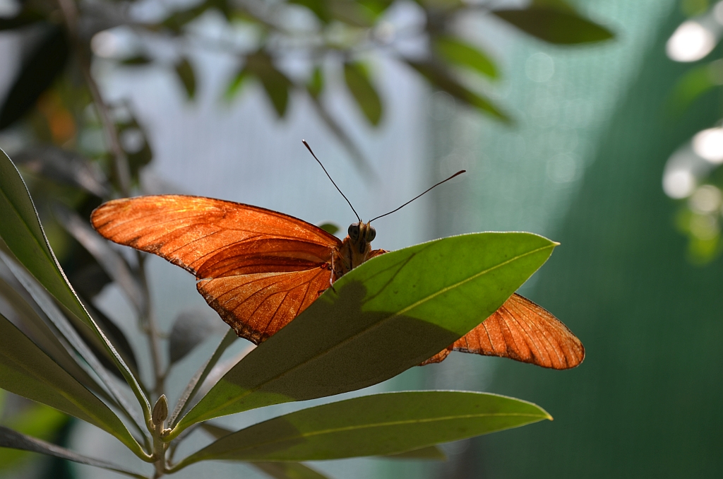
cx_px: 362
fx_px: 1653
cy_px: 240
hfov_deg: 24.7
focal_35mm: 82
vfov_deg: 16.5
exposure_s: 1/60
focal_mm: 55
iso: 100
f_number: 8
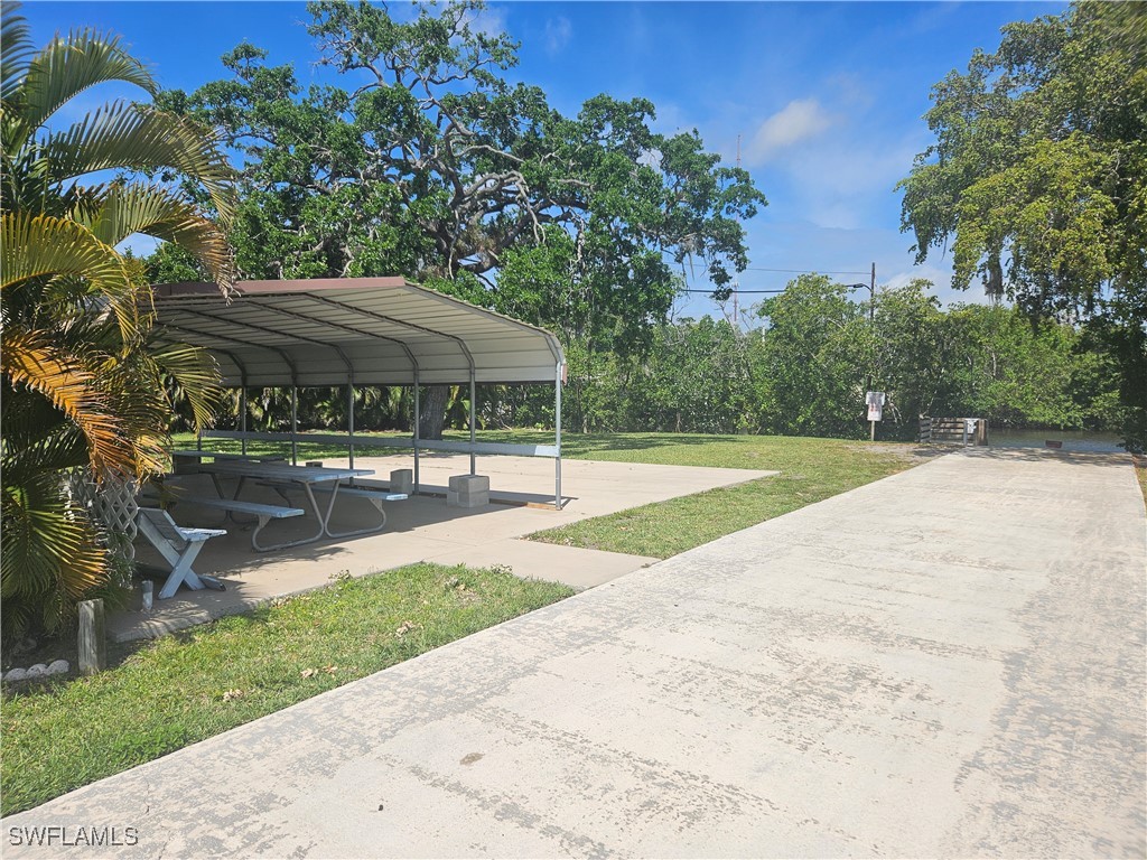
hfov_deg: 73.9
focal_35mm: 23
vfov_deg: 58.9
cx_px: 574
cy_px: 430
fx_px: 762
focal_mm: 5.4
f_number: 1.8
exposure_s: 1/3151
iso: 25
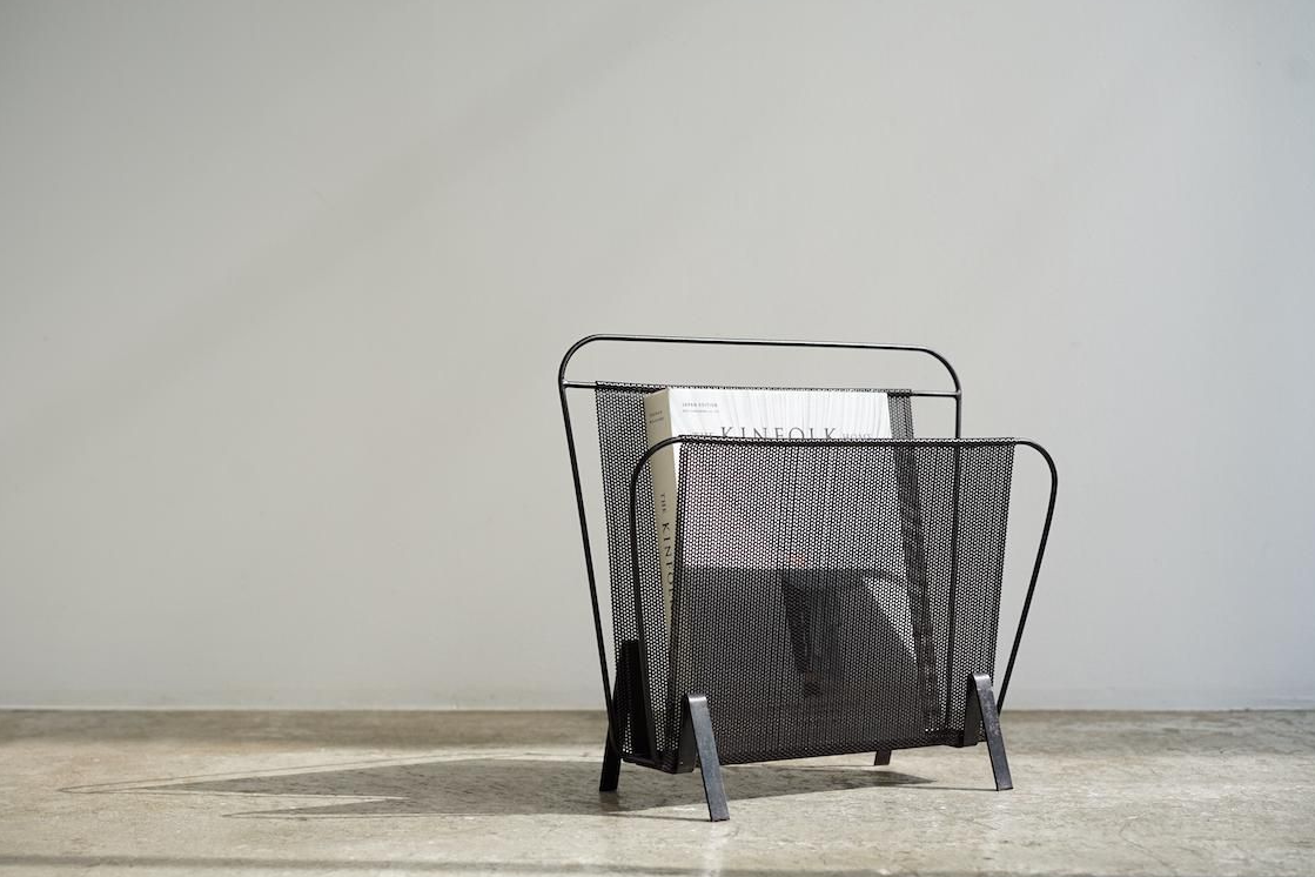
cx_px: 645
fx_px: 2155
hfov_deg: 33.9
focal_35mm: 59
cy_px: 417
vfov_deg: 23.0
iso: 125
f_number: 4.5
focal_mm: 55
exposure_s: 1/40
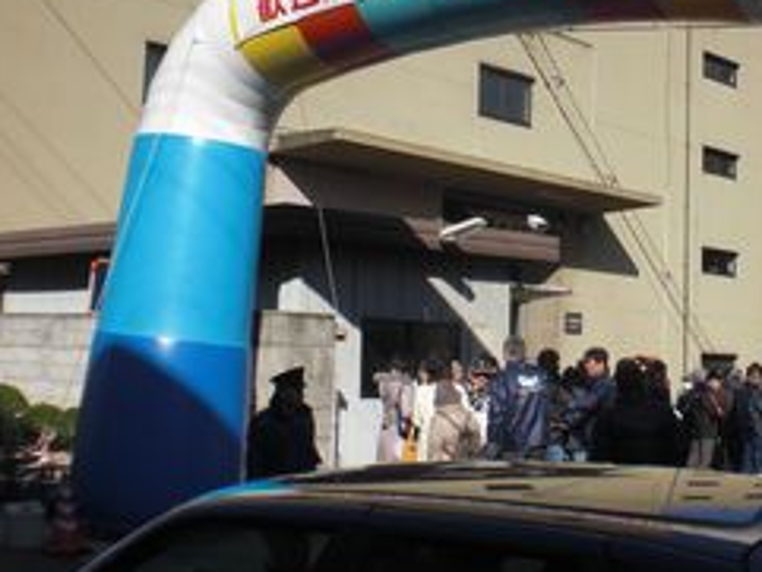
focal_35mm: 60
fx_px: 1321
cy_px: 204
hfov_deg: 31.9
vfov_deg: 24.3
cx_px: 515
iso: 64
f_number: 5.6
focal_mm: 6.3
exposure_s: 1/500
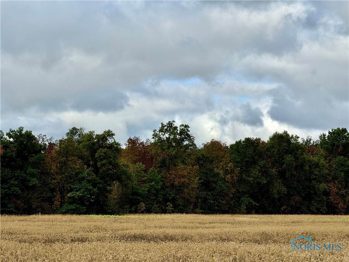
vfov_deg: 12.3
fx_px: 1210
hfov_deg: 16.4
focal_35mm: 120
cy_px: 131
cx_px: 174
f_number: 2.8
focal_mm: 15.66
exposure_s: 1/1422
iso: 50
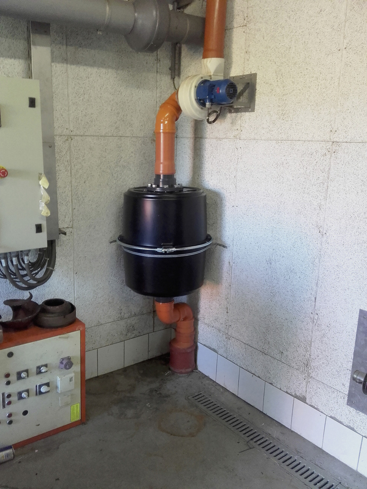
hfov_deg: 45.4
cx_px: 184
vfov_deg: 58.4
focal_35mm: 31
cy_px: 244
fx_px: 438
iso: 130
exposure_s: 1/33
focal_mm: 3.31
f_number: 2.2
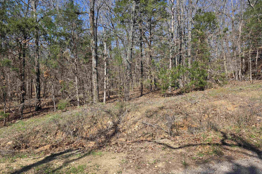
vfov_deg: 53.1
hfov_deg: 73.7
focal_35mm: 24
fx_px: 175
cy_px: 94
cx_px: 131
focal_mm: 6.3
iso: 80
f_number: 1.7
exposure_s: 1/2961
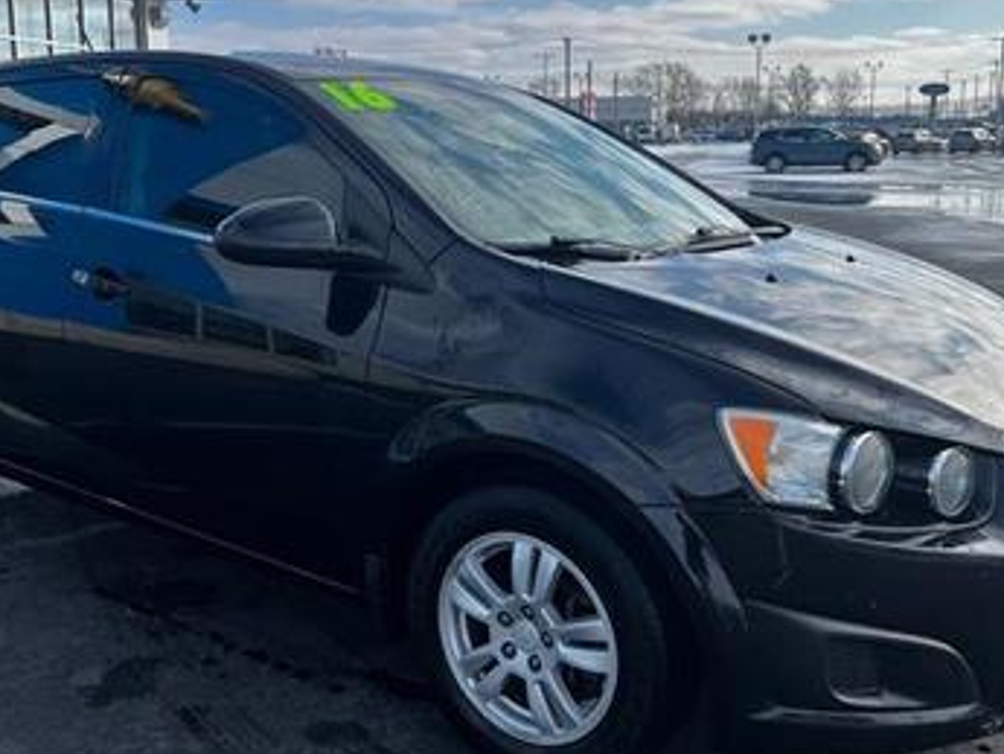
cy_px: 344
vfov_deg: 37.7
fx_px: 1103
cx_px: 445
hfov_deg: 48.9
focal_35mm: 38
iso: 50
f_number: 1.5
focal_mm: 5.7
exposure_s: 1/2994
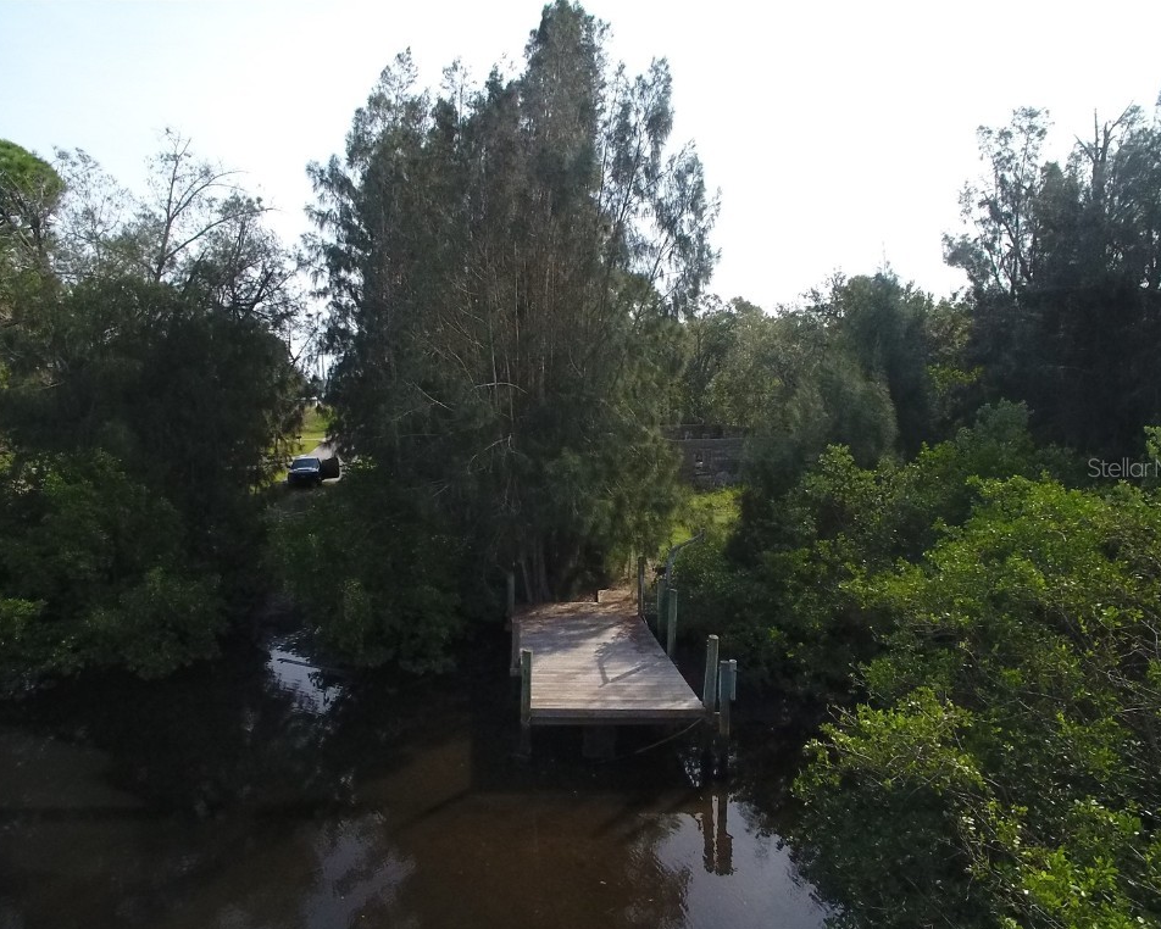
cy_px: 467
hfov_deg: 77.6
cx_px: 578
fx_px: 722
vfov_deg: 65.5
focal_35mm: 21
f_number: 2.8
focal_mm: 3.61
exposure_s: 1/6410
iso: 1600
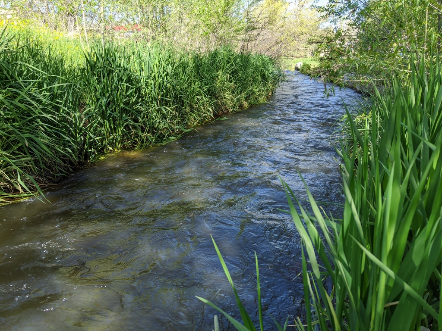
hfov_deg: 65.3
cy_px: 166
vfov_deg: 51.4
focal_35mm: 27
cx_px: 221
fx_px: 345
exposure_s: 1/809
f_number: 1.8
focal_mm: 4.44
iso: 55
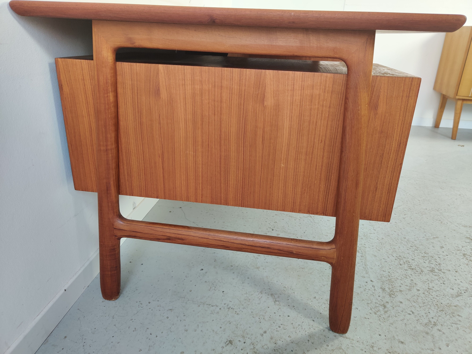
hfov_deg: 65.3
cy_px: 177
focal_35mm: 27
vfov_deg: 51.4
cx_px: 236
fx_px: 368
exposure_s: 1/100
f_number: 1.65
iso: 200
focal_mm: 4.75
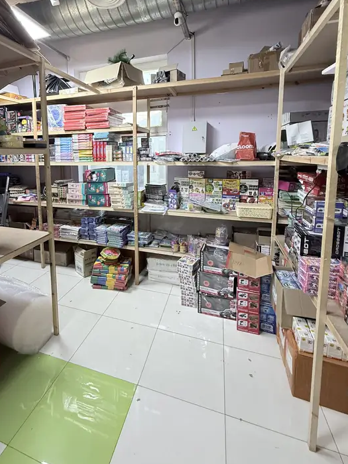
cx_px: 132
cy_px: 183
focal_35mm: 18
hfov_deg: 70.5
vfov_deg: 86.5
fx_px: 241
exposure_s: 1/50
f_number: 2.2
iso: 250
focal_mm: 2.22
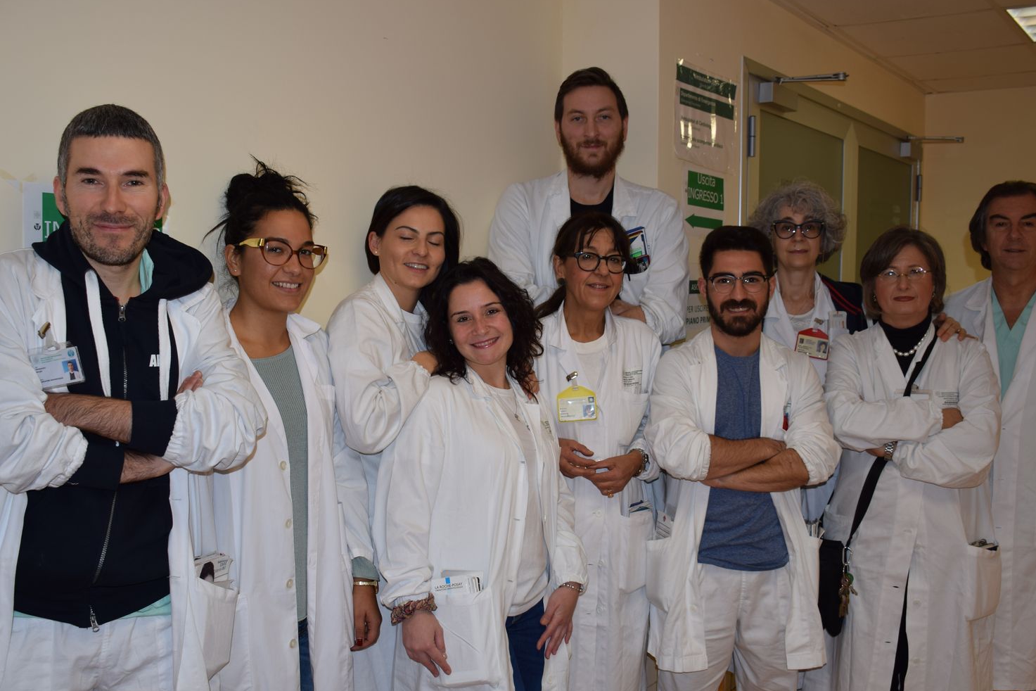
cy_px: 362
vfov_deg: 40.0
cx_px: 532
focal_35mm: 33
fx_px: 950
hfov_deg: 57.2
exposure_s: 1/60
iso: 100
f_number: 3.5
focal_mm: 18
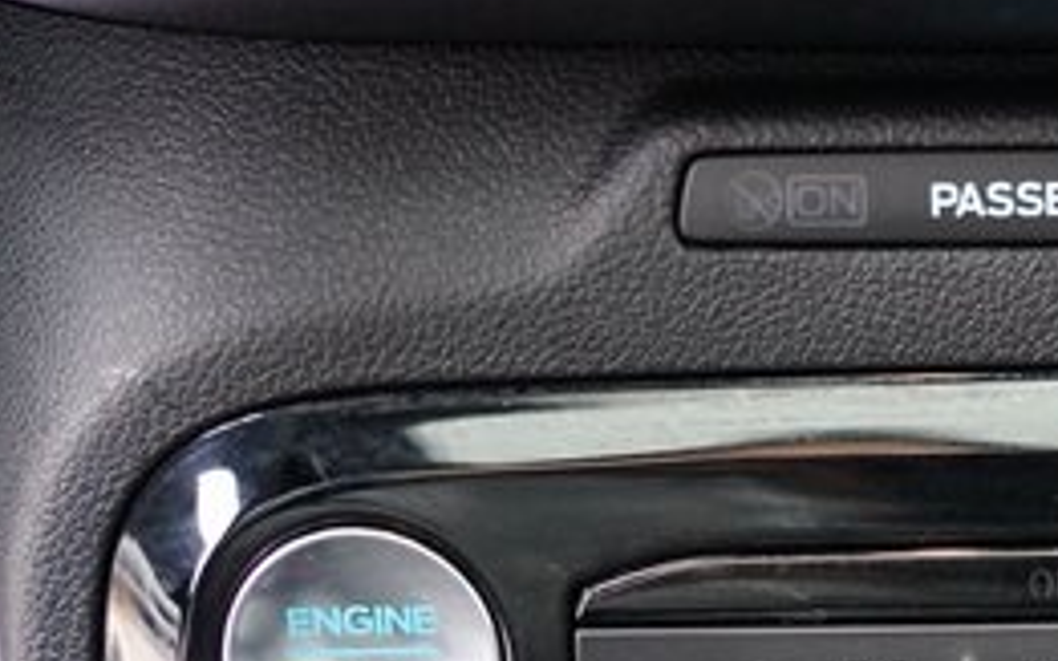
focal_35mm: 90
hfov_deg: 22.0
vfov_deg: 14.2
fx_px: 2594
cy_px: 712
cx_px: 1119
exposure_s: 1/60
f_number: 3.2
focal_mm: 36
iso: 4000
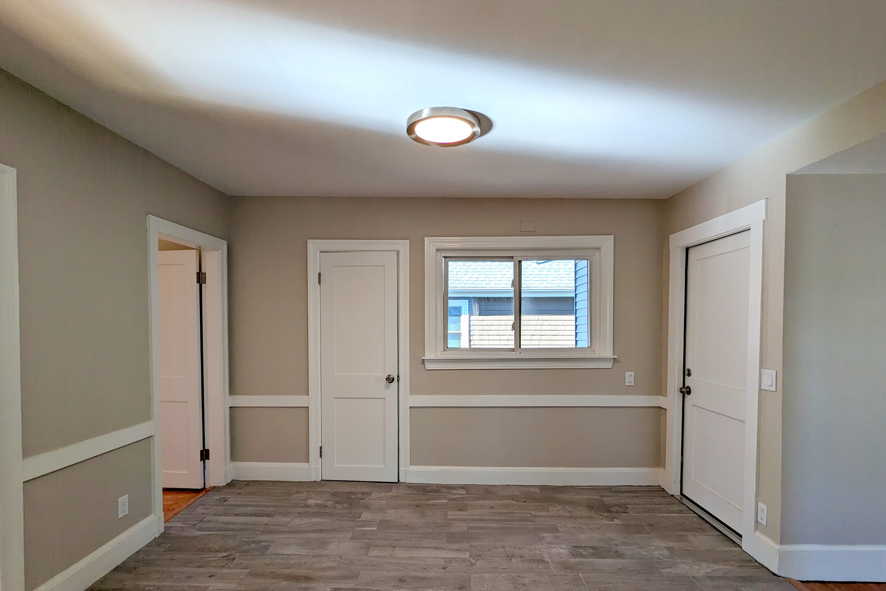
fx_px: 418
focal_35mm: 17
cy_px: 339
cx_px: 449
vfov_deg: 70.1
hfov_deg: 93.3
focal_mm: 2.35
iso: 51
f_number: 2.2
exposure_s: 1/172
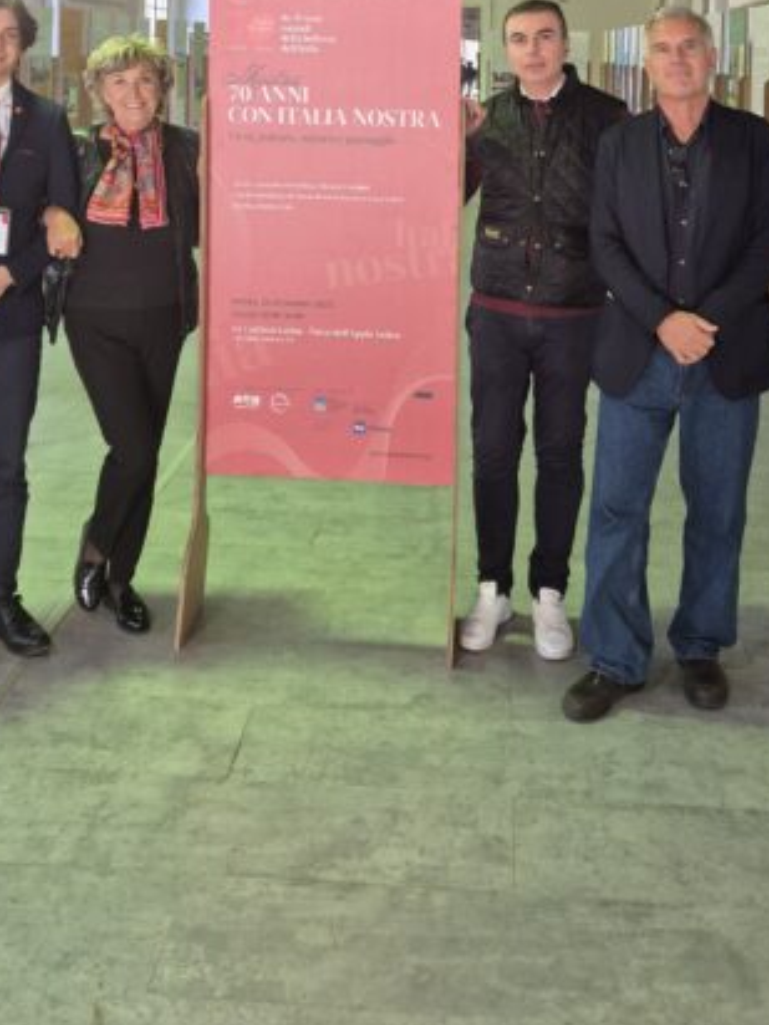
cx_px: 408
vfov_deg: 40.3
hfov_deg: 33.6
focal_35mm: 43
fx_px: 1274
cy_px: 90
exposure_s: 1/100
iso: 250
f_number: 1.8
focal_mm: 5.4
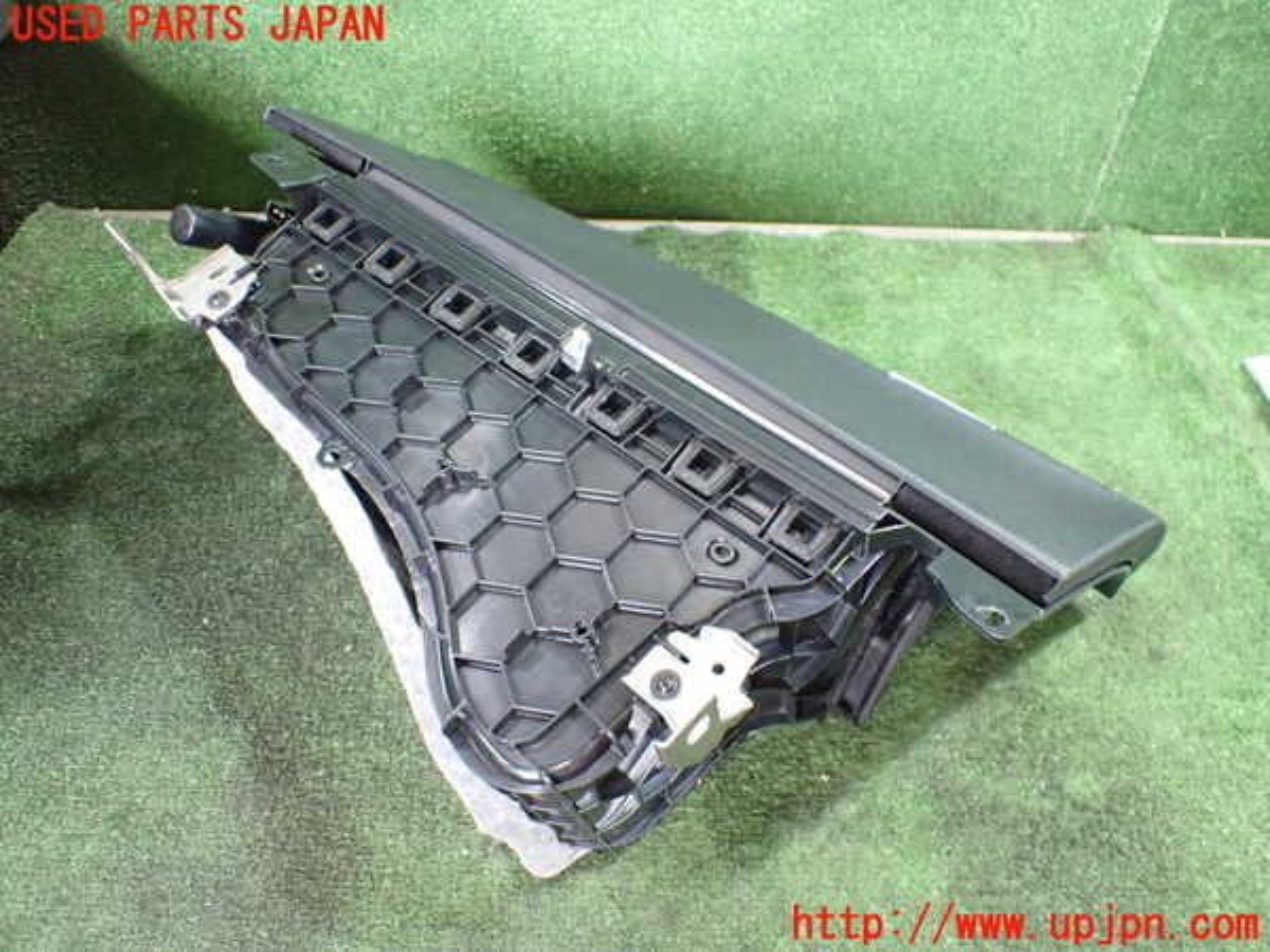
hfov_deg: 60.0
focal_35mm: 30
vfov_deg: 46.8
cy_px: 476
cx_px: 635
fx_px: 1101
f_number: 2.3
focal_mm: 5.4
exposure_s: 1/30
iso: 800
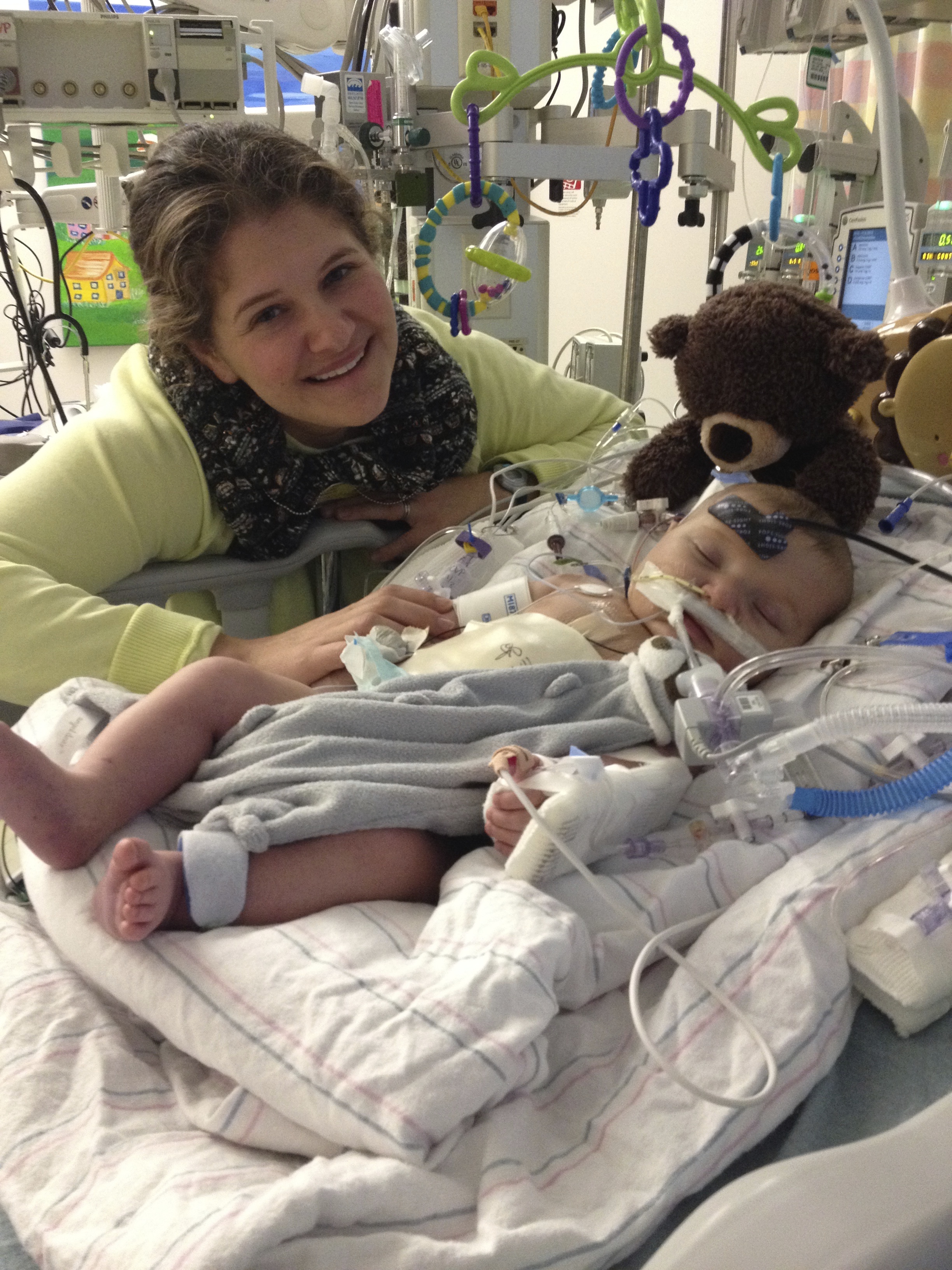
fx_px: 1283
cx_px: 476
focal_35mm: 35
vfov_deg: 52.6
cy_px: 635
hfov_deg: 40.7
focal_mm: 4.28
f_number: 2.4
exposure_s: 1/20
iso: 320
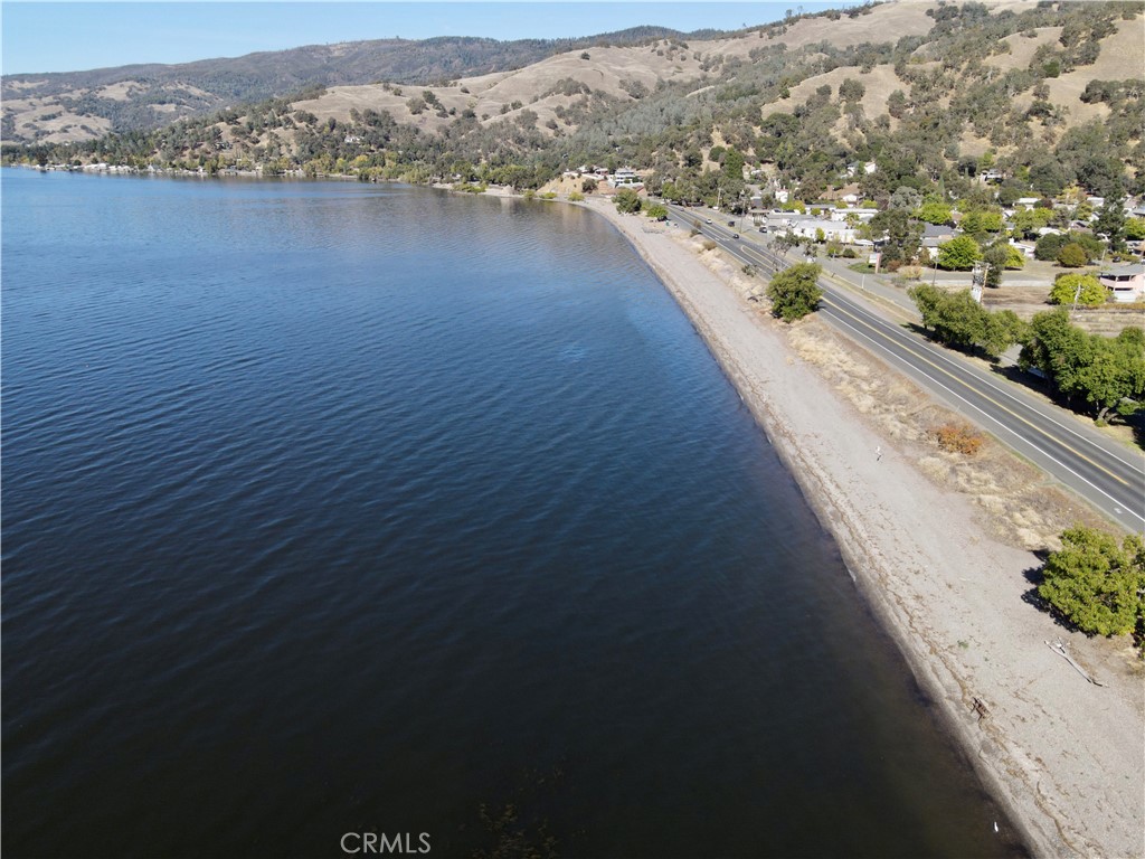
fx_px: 794
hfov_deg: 71.6
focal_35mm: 24
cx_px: 572
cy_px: 430
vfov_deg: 56.8
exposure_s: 1/1000
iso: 200
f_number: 2.8
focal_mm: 4.5
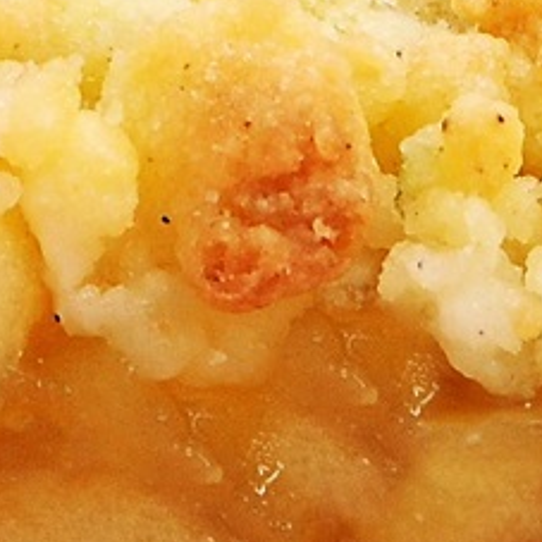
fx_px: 20899
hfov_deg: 1.5
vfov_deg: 1.5
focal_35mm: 1180
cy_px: -435
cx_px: 234
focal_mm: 105
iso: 200
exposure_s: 1/50
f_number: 10
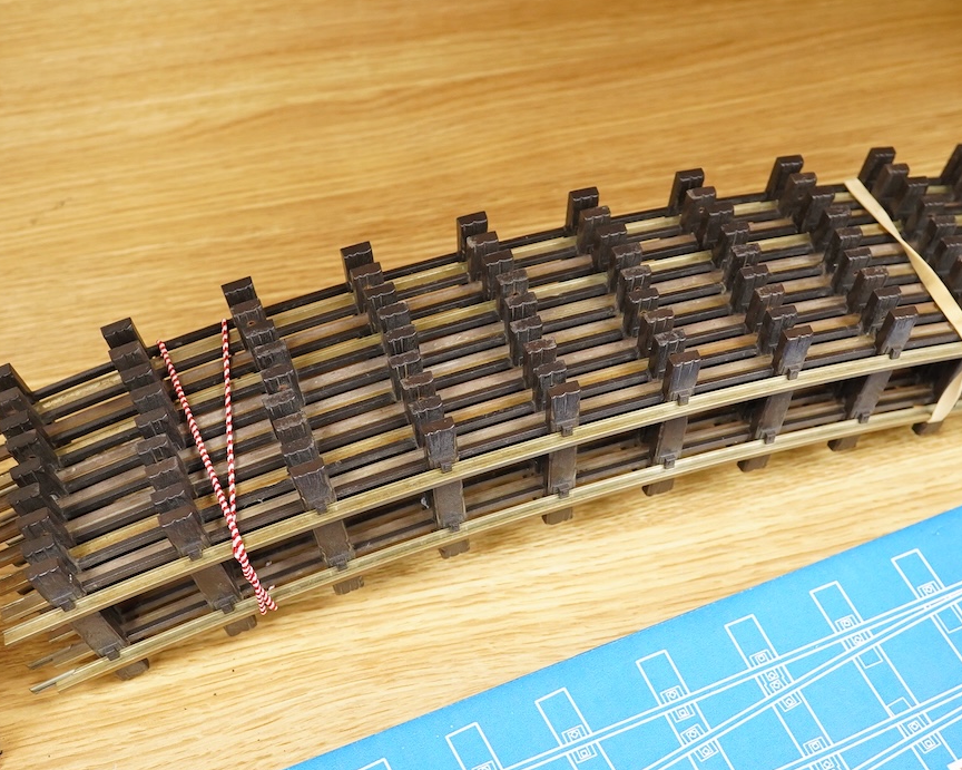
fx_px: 1566
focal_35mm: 55
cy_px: 374
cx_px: 578
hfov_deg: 34.0
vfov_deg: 27.6
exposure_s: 1/80
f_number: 8
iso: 2500
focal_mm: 30
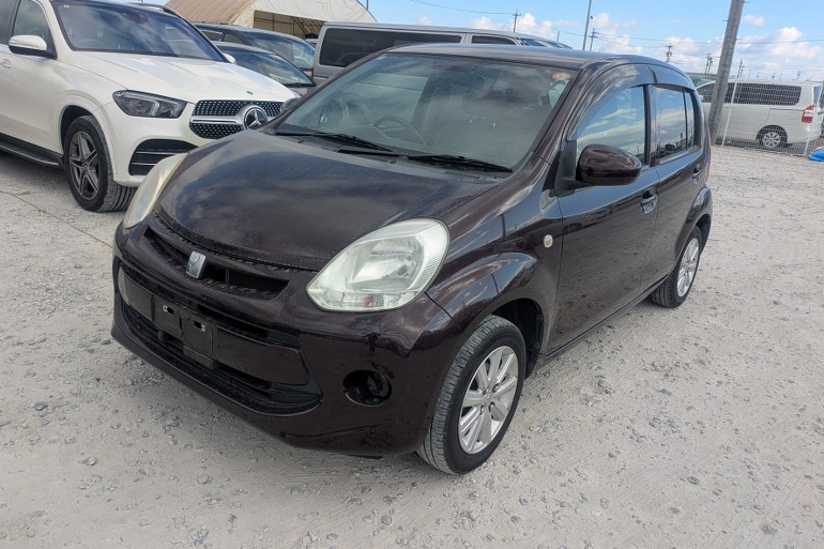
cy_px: 232
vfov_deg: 47.7
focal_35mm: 27
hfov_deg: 67.4
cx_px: 421
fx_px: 618
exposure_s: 1/1205
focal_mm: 5.43
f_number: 1.89
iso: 50
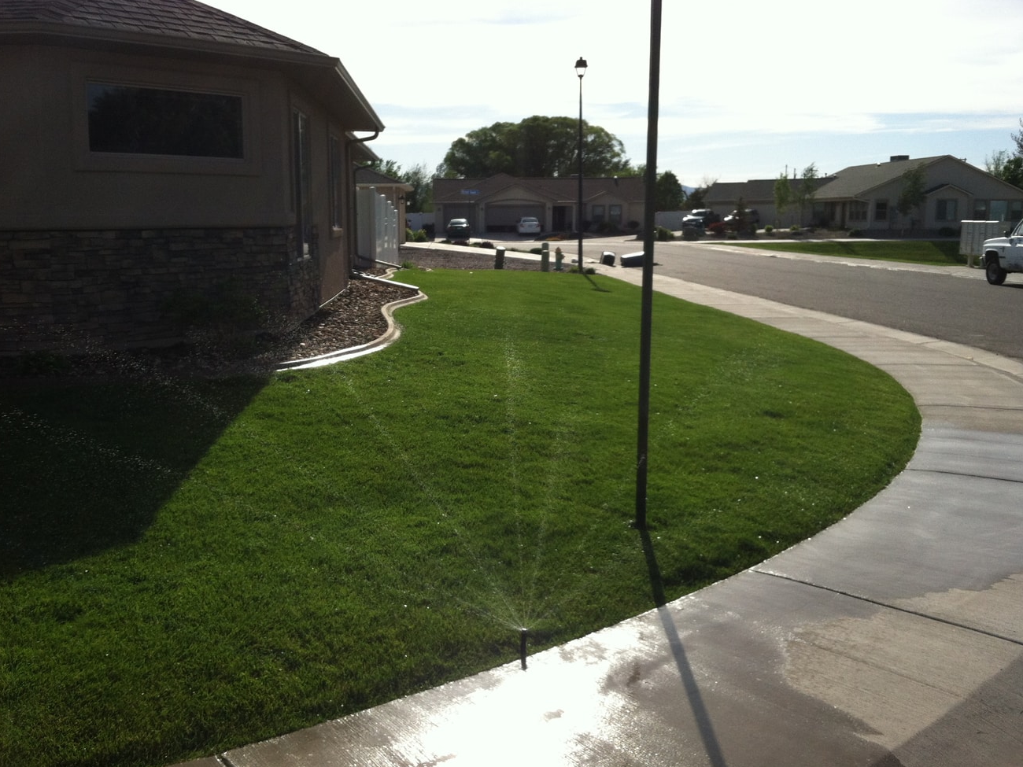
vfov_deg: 39.7
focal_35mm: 36
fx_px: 1064
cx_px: 506
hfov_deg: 51.4
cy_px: 389
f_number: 2.8
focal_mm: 3.85
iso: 80
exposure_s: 1/1765
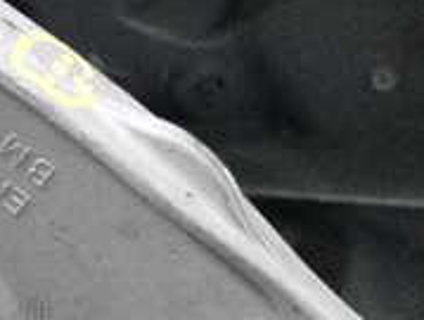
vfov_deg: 13.8
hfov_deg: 17.8
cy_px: 265
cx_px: -12
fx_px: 1313
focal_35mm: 107
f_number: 2.4
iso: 5000
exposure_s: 1/125
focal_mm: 5.79
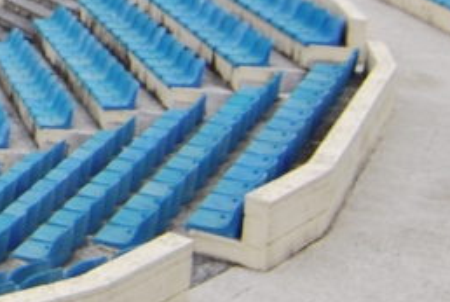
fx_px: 1352
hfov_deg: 15.8
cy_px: -58
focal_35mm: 108
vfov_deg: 12.4
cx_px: -385
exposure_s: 1/1000
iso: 100
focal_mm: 12
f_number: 4
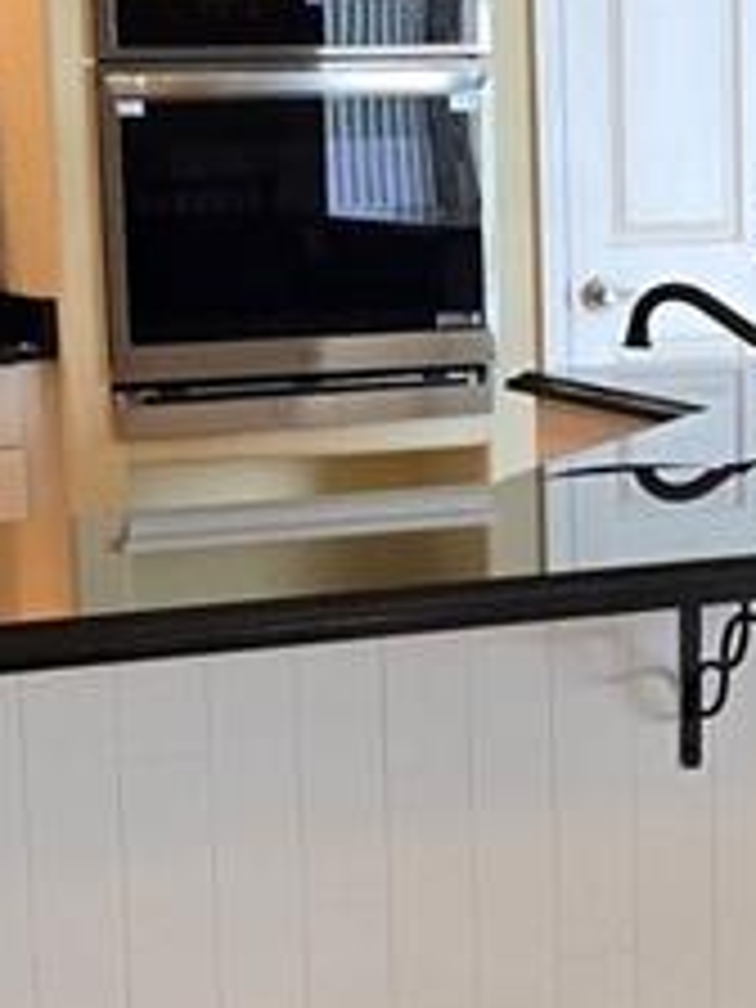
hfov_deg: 12.0
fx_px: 3582
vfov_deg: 16.0
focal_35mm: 123
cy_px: 666
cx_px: 684
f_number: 1.8
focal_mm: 5.4
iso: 100
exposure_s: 1/30
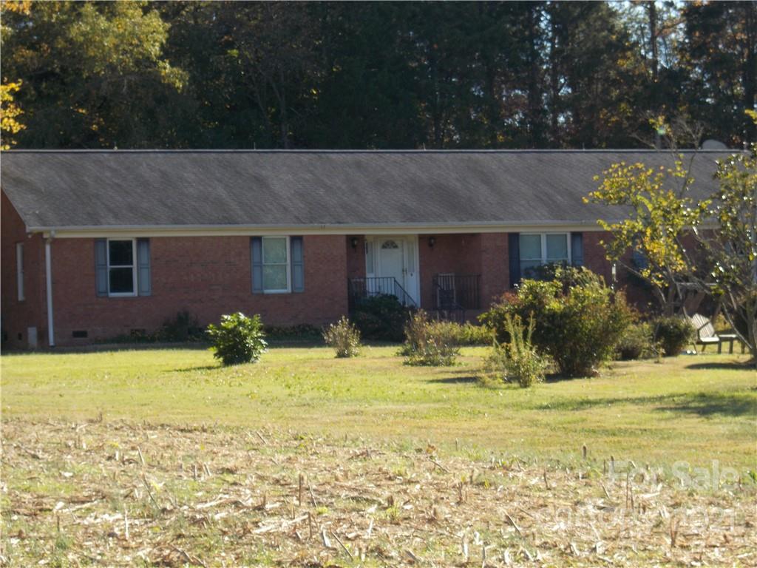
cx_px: 378
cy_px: 284
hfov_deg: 15.2
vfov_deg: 11.4
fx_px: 2843
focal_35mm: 130
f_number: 6.5
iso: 80
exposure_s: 1/100
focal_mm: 23
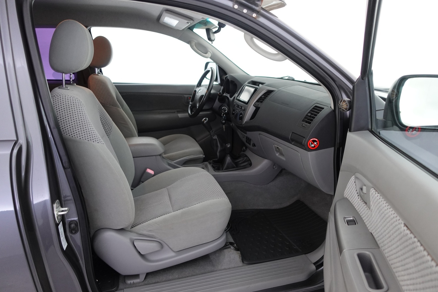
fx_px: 292
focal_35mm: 24
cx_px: 219
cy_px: 146
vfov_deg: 53.1
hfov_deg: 73.7
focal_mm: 9.4
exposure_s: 1/30
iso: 640
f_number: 1.8
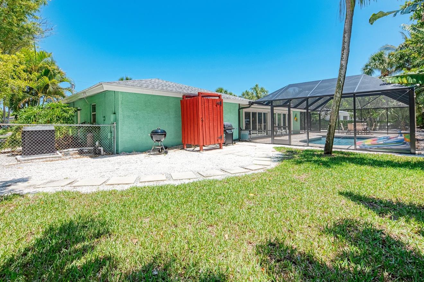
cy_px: 117
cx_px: 211
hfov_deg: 93.3
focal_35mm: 17
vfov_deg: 69.9
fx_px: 200
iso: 400
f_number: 7.1
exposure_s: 1/200
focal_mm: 14
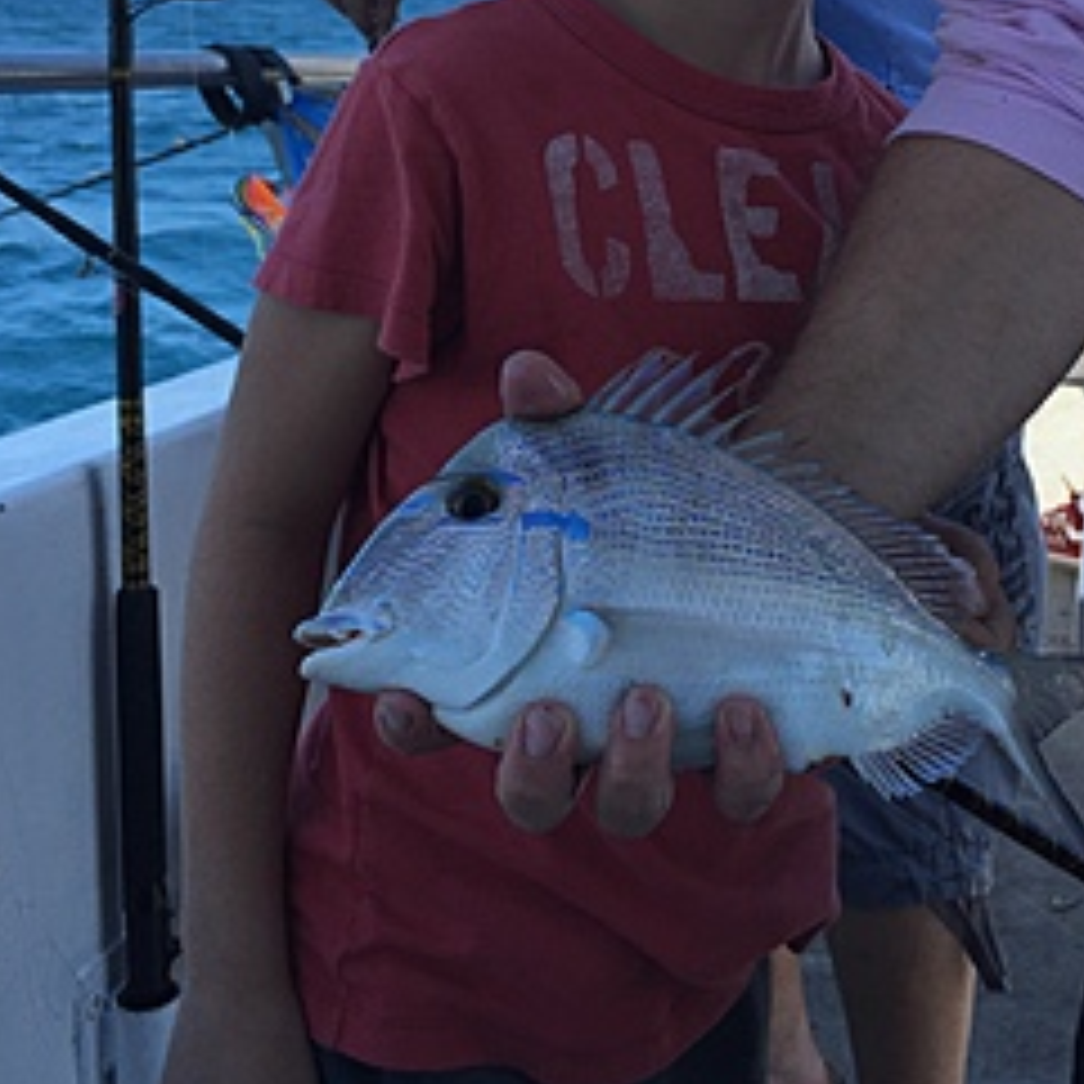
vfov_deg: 32.6
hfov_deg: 33.3
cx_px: 616
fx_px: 1807
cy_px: 234
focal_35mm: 51
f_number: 2.2
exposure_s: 1/942
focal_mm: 4.15
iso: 32
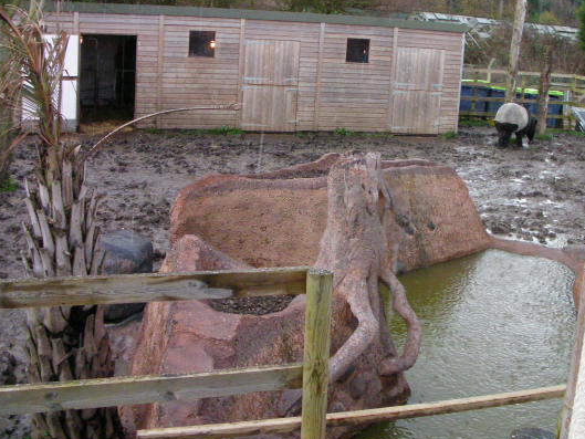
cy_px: 179
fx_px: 778
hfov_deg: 41.2
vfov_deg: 31.5
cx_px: 327
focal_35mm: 46
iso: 400
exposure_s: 1/107
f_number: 3.5
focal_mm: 6.3
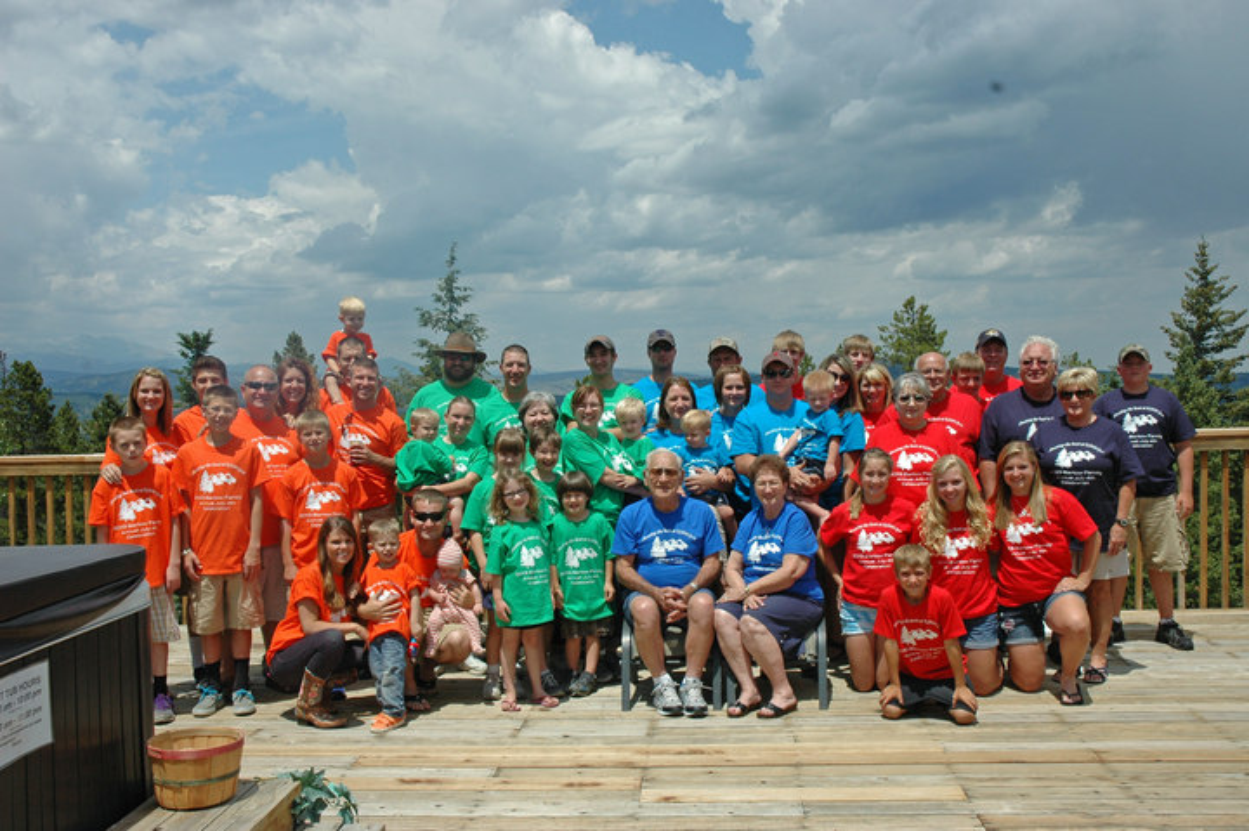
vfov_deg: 36.8
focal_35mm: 36
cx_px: 624
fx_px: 1248
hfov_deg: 53.2
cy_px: 416
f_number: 11
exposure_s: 1/500
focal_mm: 24
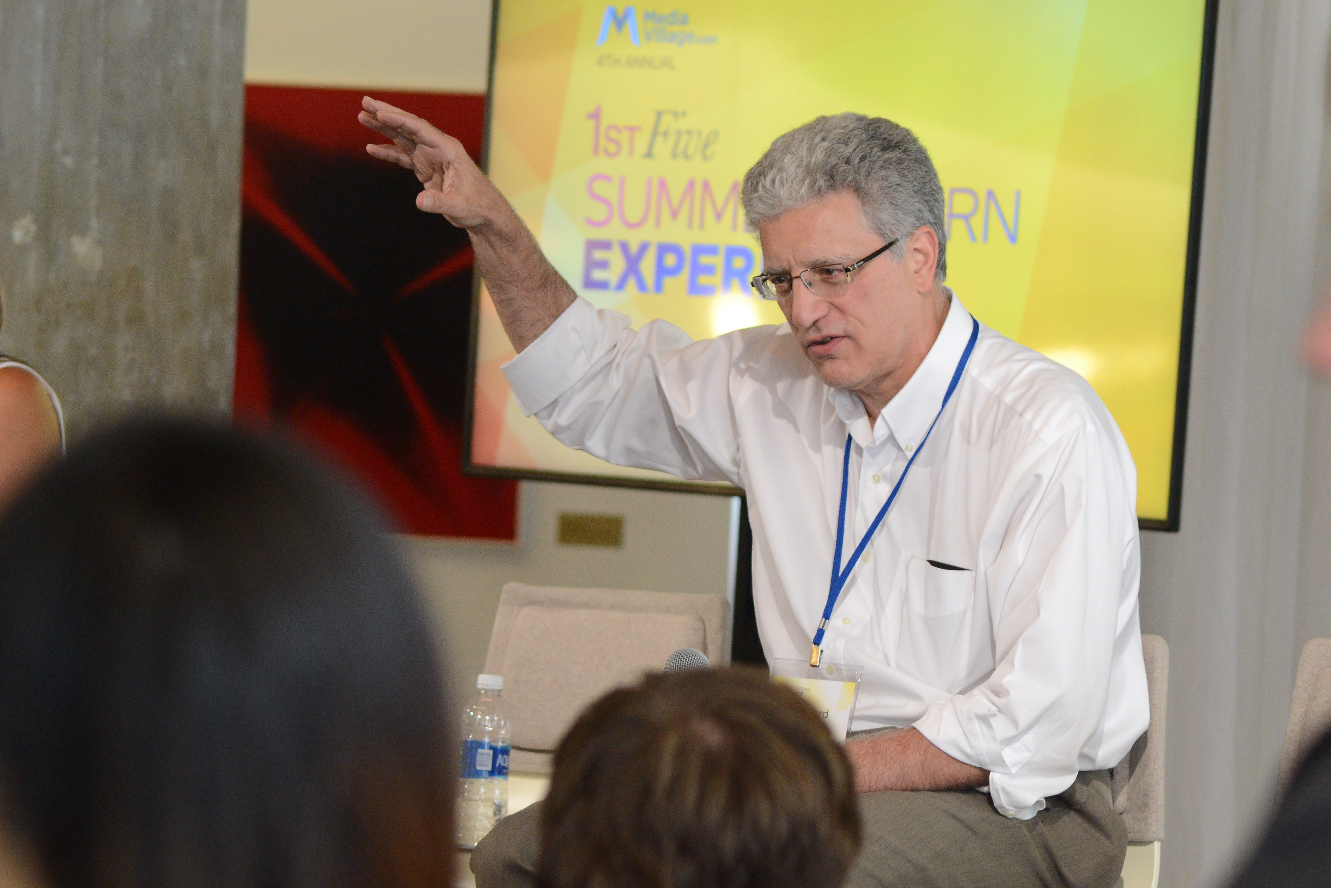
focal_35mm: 174
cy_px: 444
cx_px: 666
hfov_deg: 11.8
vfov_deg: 7.9
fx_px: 6433
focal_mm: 116
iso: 1600
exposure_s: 1/100
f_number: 6.3
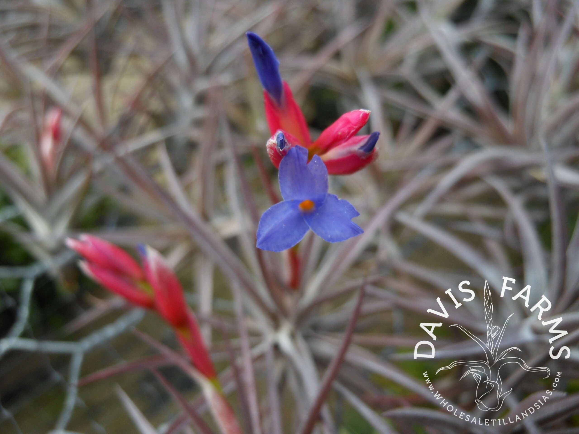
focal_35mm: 33
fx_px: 552
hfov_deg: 55.4
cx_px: 290
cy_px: 217
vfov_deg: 42.9
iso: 80
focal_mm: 5.9
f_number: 4
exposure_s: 1/100
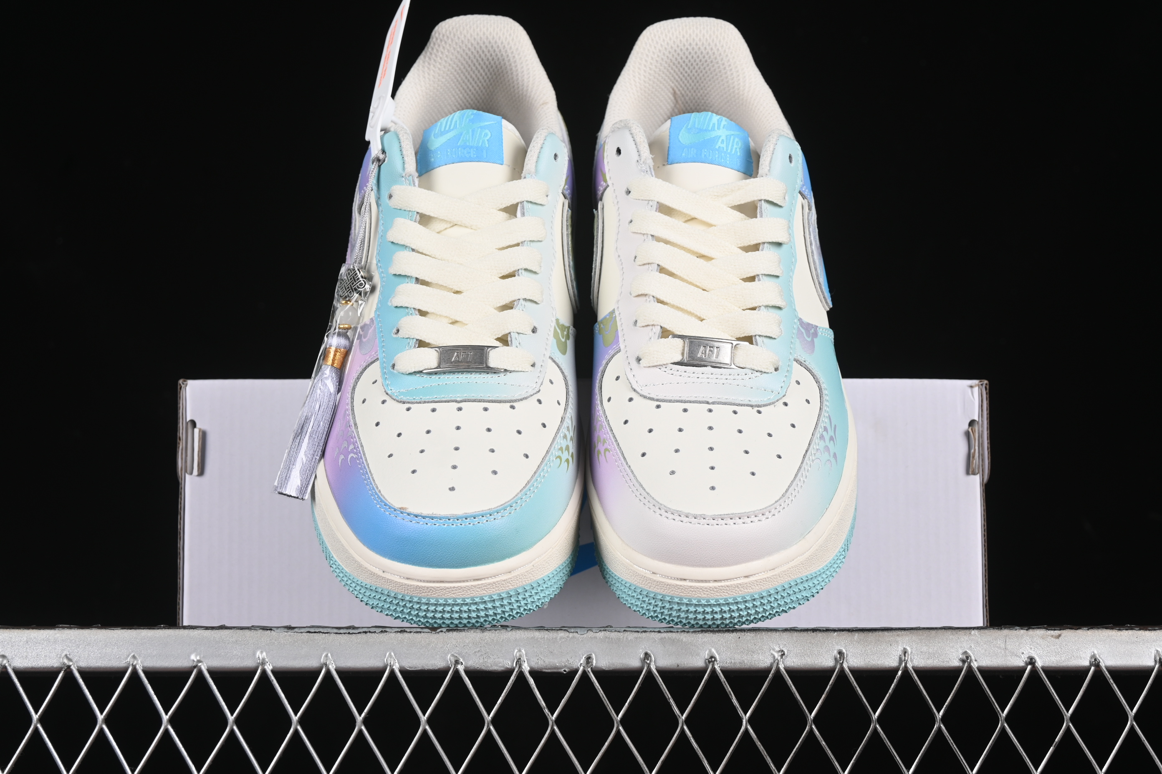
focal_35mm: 75
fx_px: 2421
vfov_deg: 18.2
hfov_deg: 27.0
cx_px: 581
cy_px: 387
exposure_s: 1/80
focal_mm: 50
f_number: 8
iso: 160
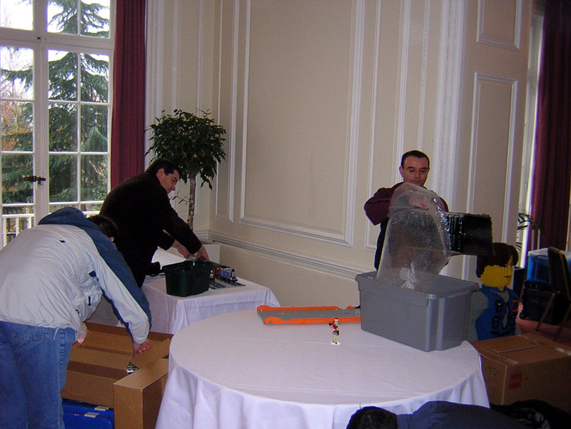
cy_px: 214
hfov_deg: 51.4
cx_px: 286
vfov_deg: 39.7
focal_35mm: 36
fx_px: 594
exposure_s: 1/60.1
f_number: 2.6
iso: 287
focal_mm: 4.7
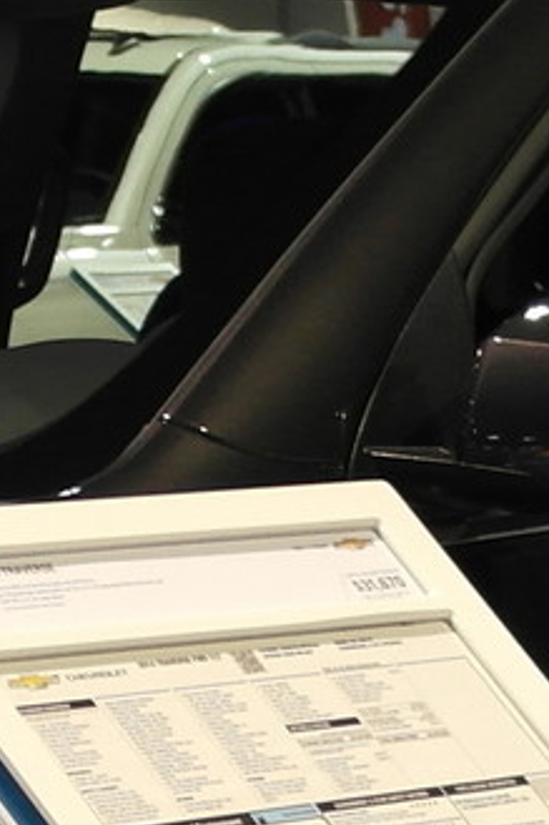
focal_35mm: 228
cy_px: 1132
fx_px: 5221
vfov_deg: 8.9
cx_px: 175
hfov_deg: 6.0
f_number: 3.5
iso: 400
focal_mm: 20
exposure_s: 1/25
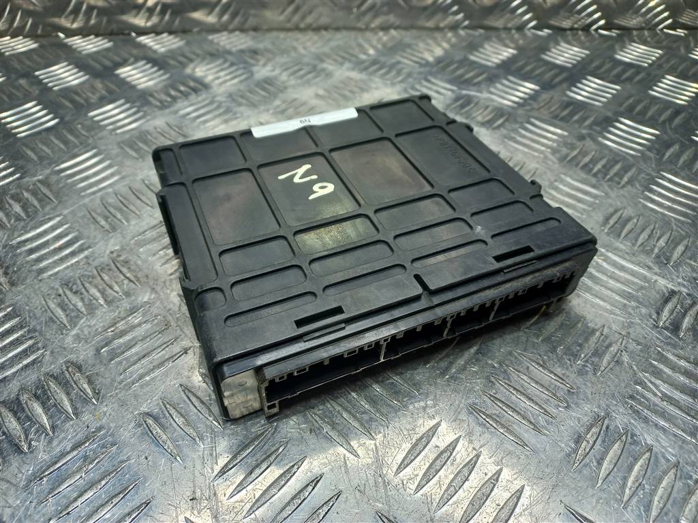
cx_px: 349
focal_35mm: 25
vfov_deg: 54.9
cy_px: 262
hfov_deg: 69.4
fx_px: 504
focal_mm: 4.6
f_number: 1.8
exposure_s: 1/100
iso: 50
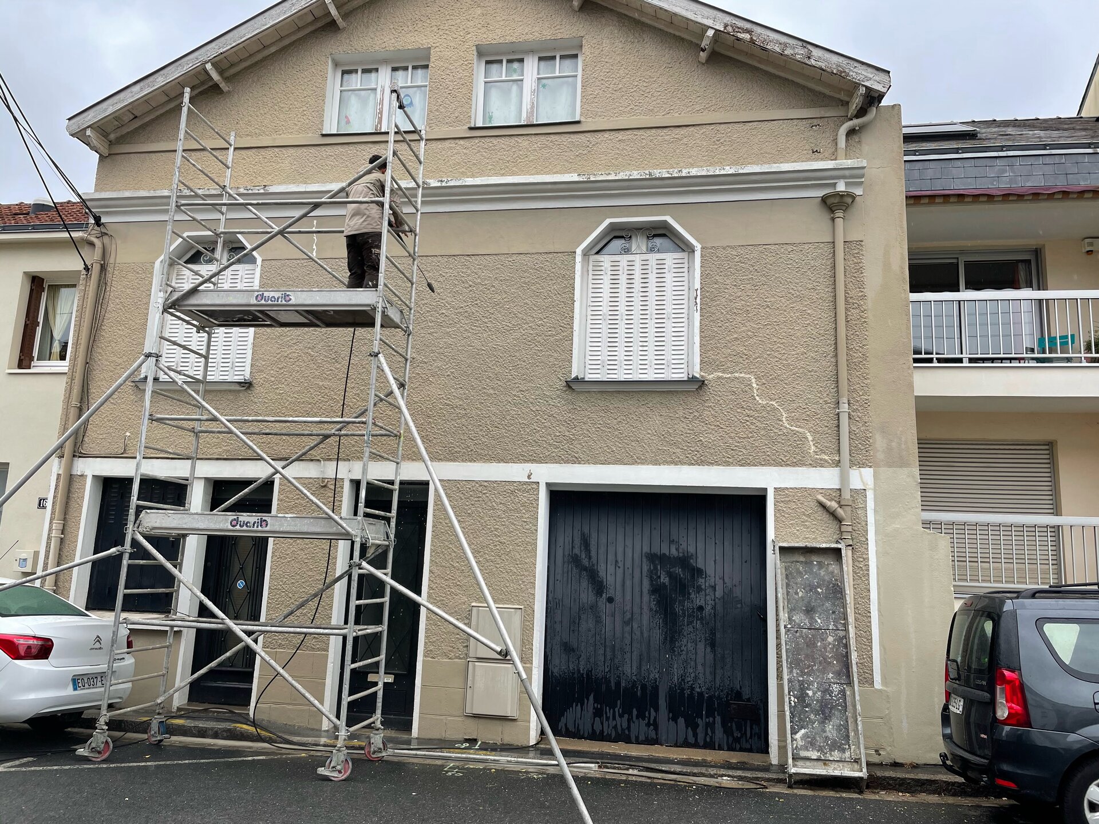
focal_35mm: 26
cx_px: 550
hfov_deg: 67.3
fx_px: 825
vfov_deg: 53.1
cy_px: 412
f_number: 1.6
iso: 32
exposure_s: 1/477
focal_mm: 4.2
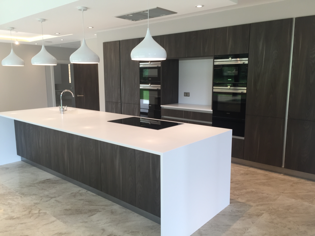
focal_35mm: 29
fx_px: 264
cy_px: 118
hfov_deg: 61.7
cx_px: 158
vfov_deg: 48.2
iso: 40
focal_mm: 4.15
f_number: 2.2
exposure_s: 1/50
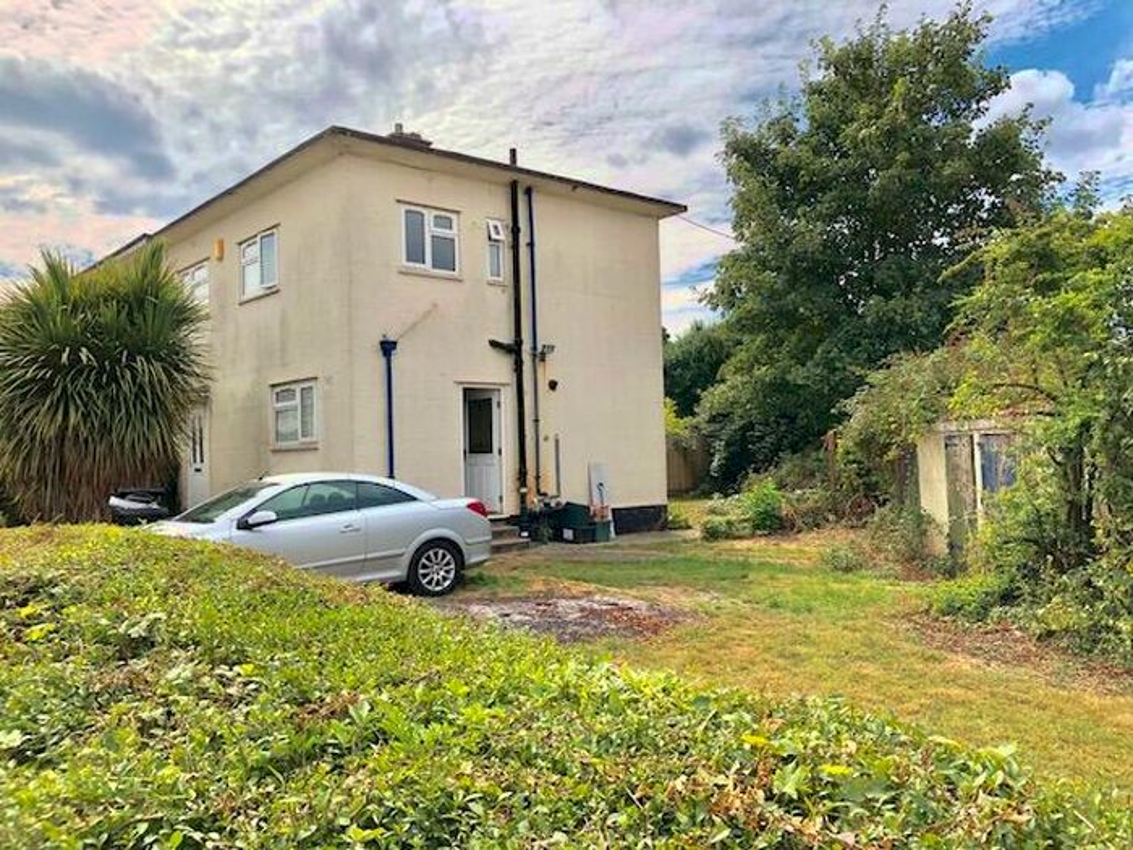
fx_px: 916
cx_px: 566
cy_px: 425
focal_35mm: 28
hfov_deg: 63.4
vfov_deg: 49.7
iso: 20
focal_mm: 4
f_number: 1.8
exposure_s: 1/2825
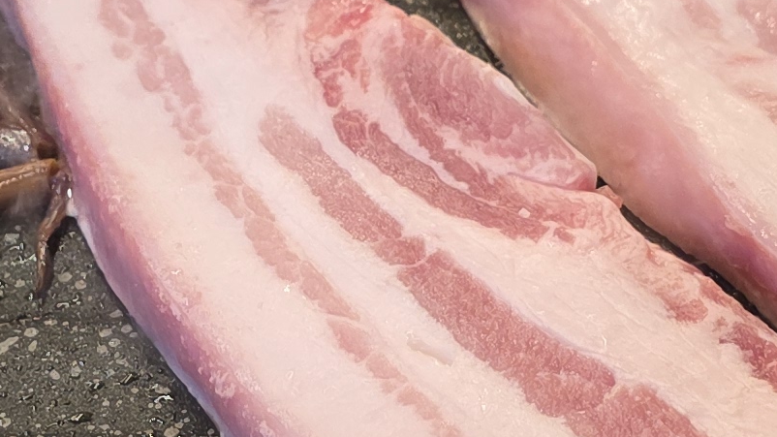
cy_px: 257
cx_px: 308
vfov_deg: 9.7
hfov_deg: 17.1
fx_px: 2575
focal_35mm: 125
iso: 320
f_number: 1.7
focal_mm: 6.3
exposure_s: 1/120
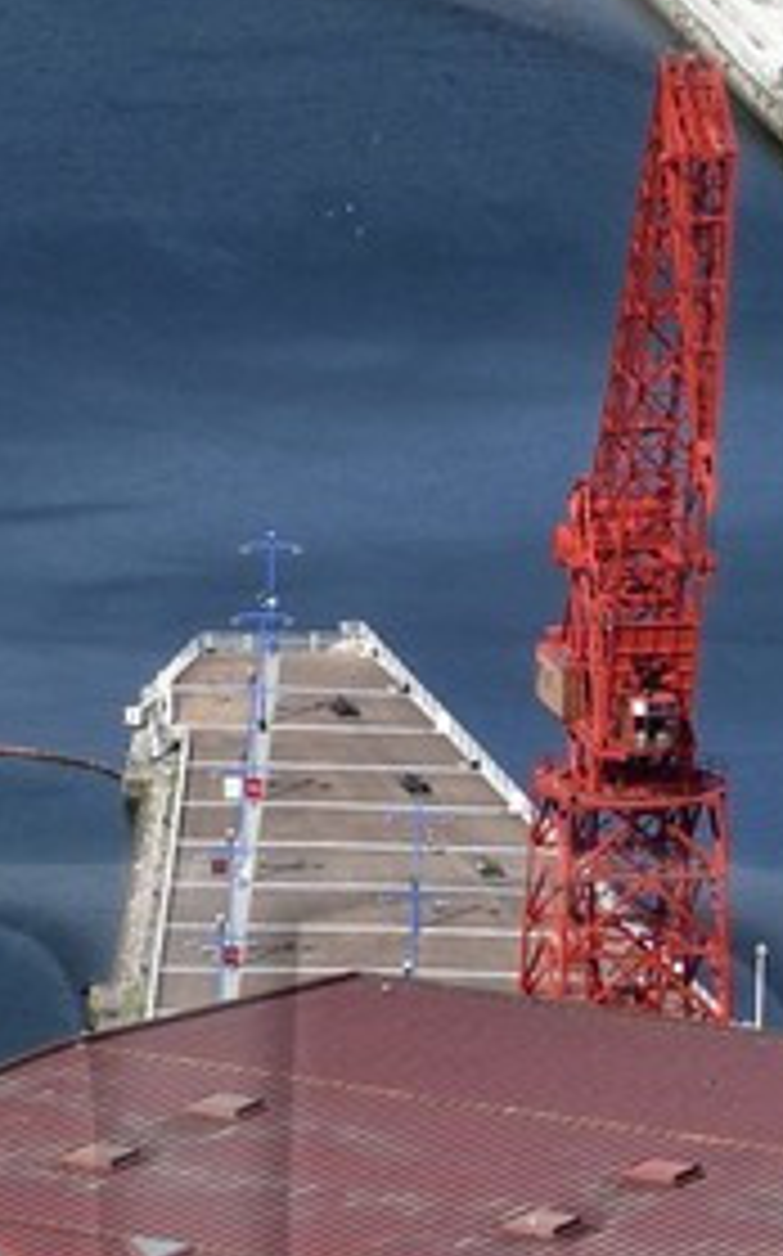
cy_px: 1603
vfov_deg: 5.0
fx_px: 14396
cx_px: -14
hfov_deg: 3.1
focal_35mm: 421
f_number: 10
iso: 200
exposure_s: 1/400
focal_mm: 72
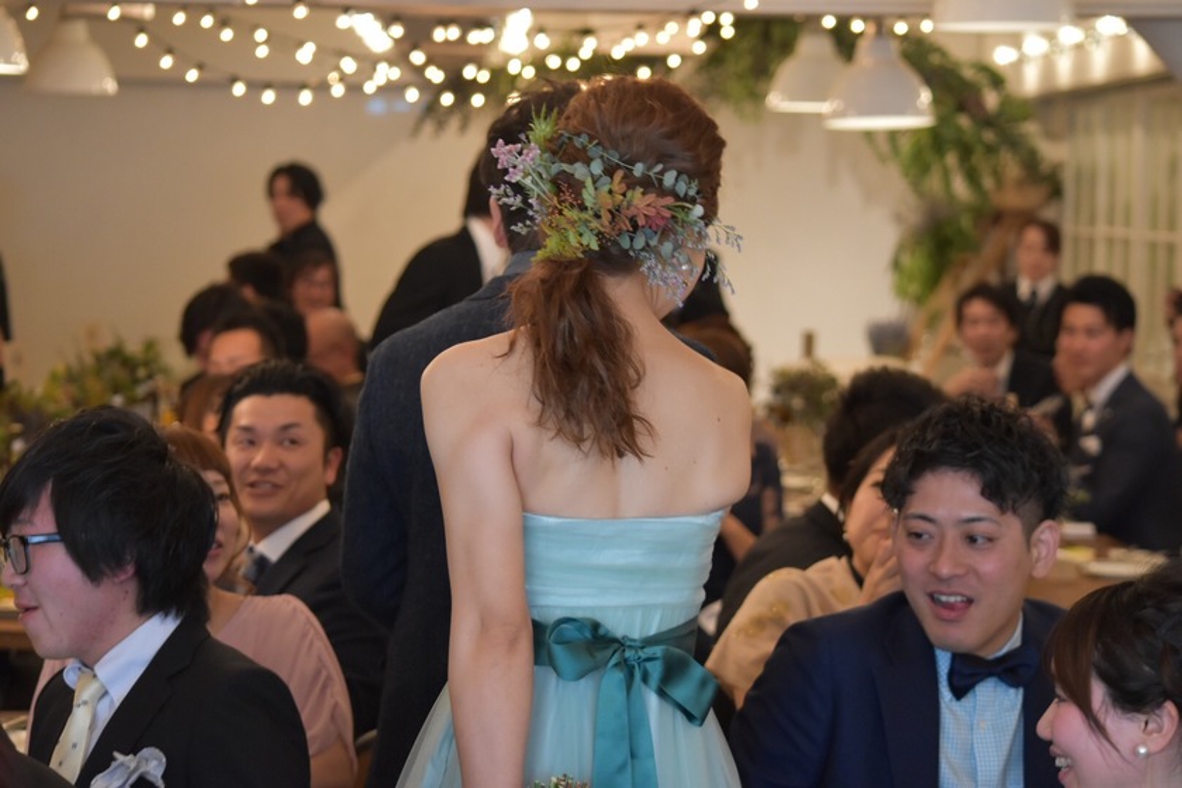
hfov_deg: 20.9
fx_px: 3201
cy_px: 394
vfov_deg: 14.0
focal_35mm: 98
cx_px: 591
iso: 1600
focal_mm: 65
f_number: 4.5
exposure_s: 1/125
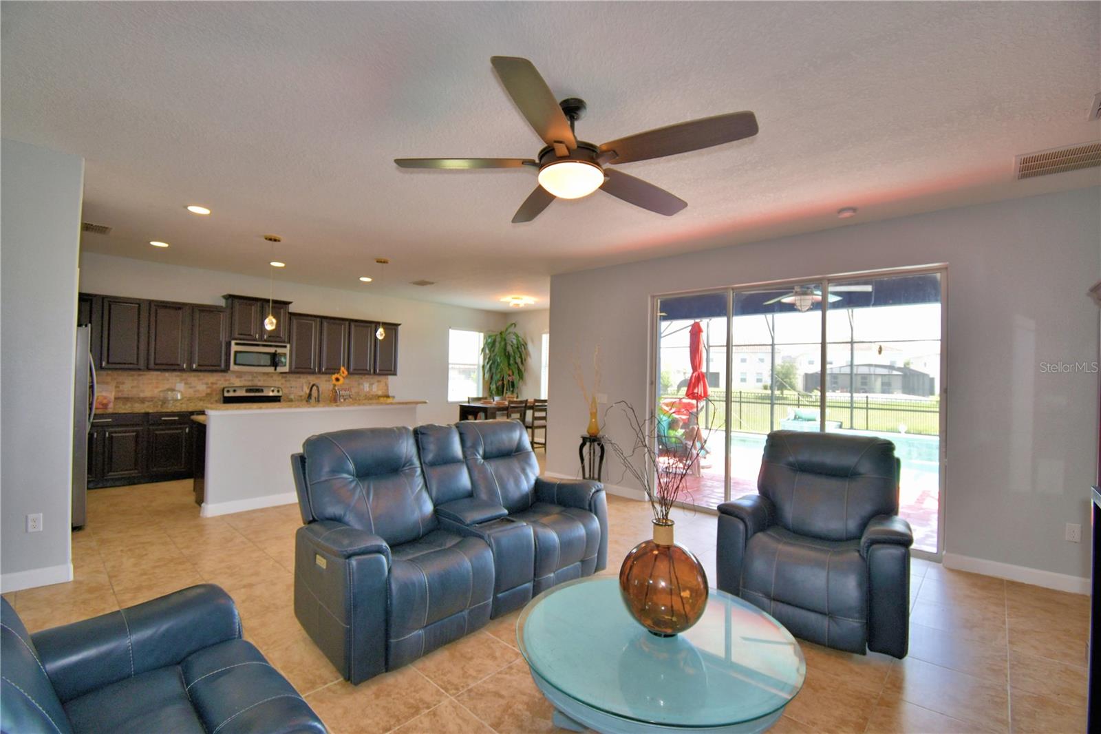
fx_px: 459
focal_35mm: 15
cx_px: 550
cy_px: 367
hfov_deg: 100.4
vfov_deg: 77.3
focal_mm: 10
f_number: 4.5
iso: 180
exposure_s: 1/60
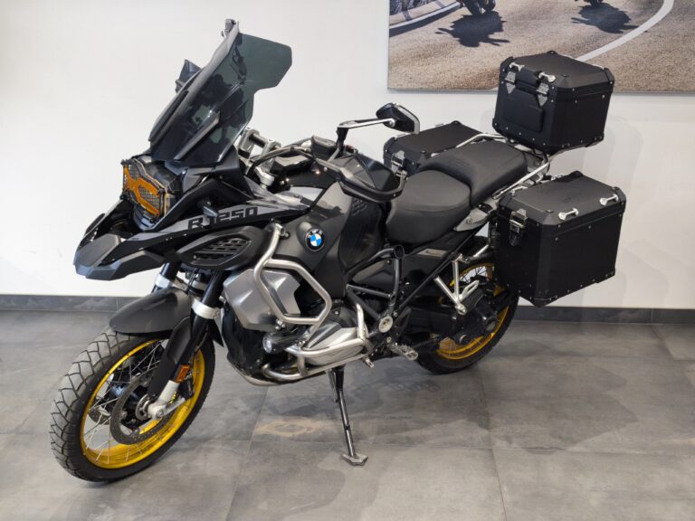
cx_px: 348
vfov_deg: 31.5
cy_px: 260
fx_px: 924
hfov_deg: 41.2
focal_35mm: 46
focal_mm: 6.57
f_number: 1.6
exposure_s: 1/100
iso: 250
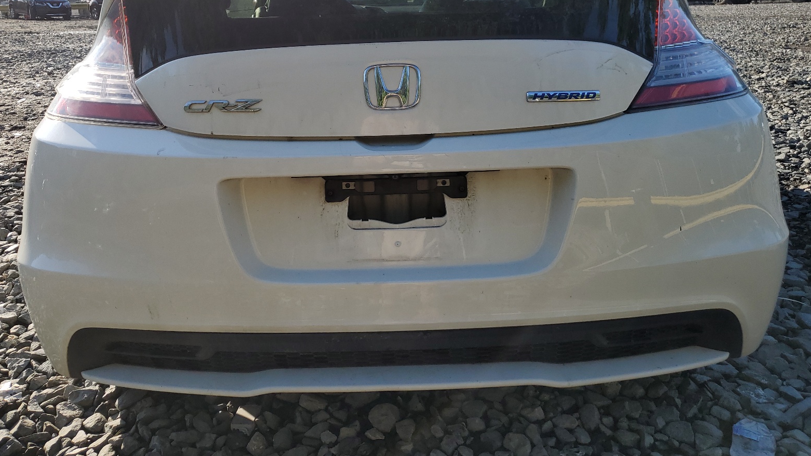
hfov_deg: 66.1
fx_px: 624
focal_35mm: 29
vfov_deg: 39.9
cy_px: 169
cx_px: 400
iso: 50
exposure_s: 1/2000
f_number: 1.5
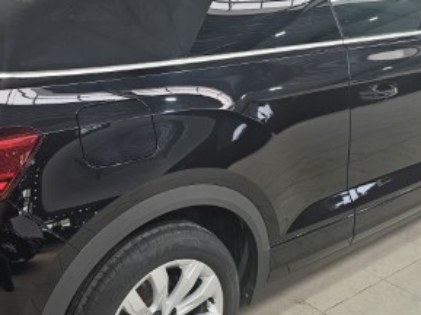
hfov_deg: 37.3
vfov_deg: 28.5
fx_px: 619
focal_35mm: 51
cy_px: 141
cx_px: 157
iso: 80
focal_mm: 6.3
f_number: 1.7
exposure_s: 1/190
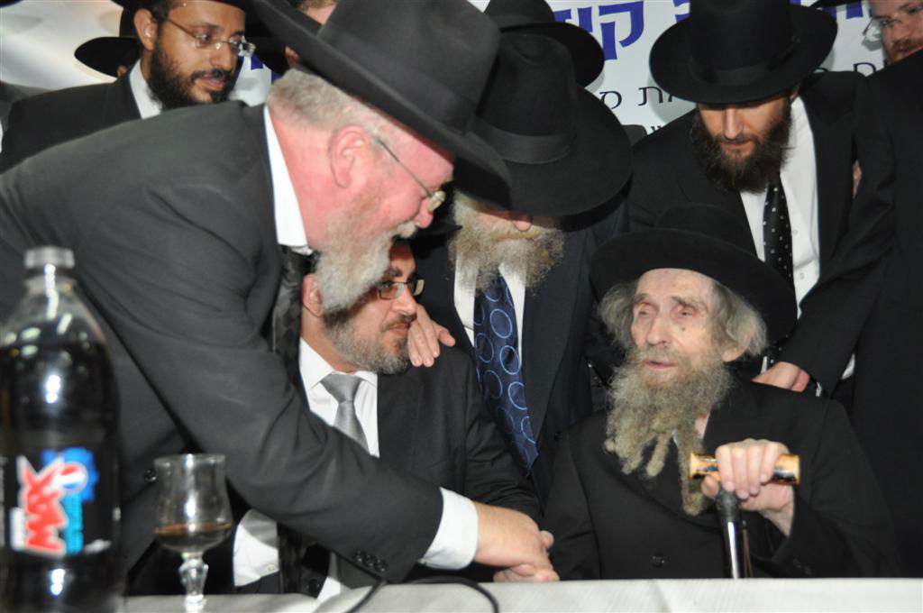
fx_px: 1037
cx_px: 462
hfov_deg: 48.0
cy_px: 306
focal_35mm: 40
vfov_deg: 32.9
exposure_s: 1/60
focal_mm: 27
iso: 800
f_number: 4
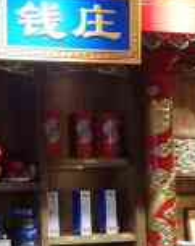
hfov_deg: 13.1
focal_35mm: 117
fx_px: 847
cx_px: 31
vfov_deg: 16.4
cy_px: 172
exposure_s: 1/30
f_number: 2.2
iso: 160
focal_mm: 3.81
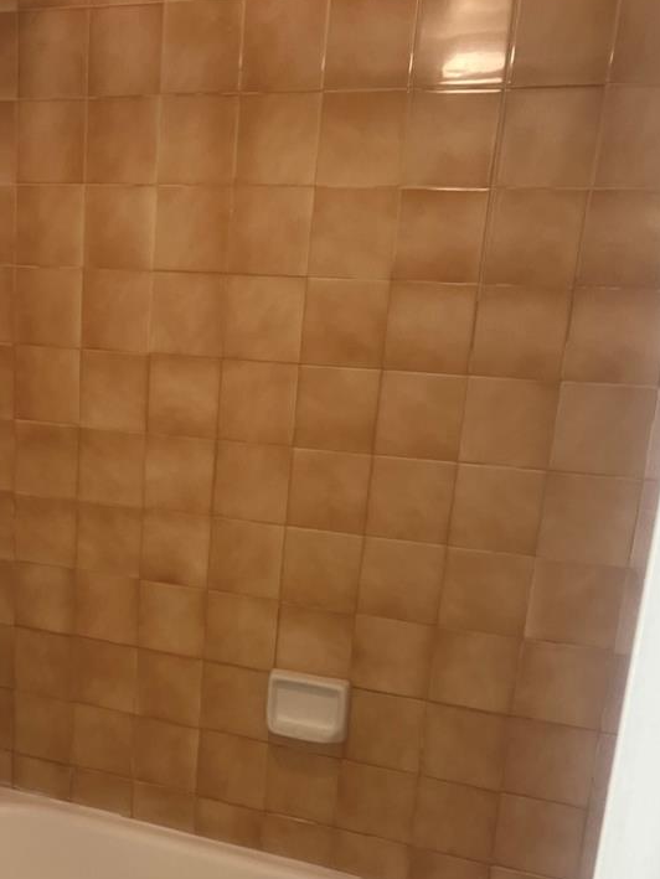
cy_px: 609
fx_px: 1118
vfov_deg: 42.2
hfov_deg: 32.2
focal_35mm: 44
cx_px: 151
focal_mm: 5.7
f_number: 1.5
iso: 80
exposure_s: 1/61
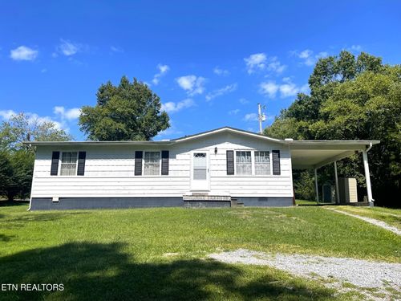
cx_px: 200
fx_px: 290
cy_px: 150
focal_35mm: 25
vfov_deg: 54.9
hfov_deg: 69.4
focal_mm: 5.1
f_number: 1.6
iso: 32
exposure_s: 1/4049
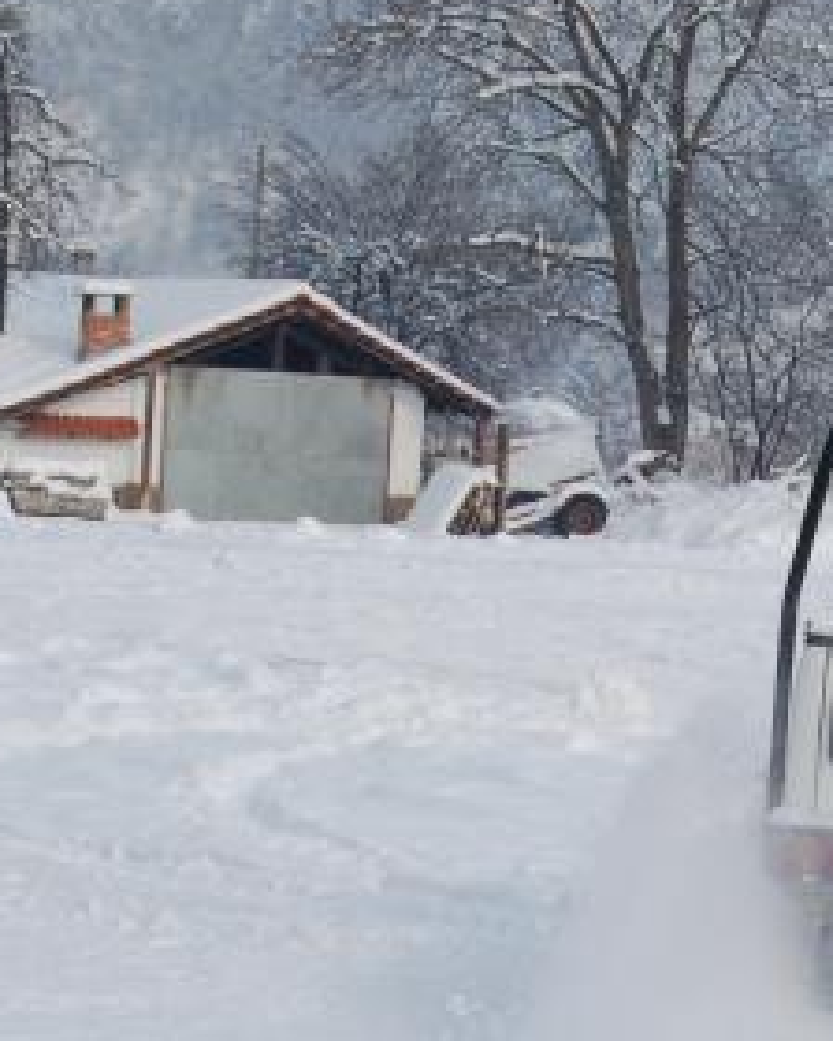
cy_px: 874
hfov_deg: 7.9
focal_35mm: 193
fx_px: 5948
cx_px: 1190
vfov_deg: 10.0
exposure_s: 1/400
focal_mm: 48
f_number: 10
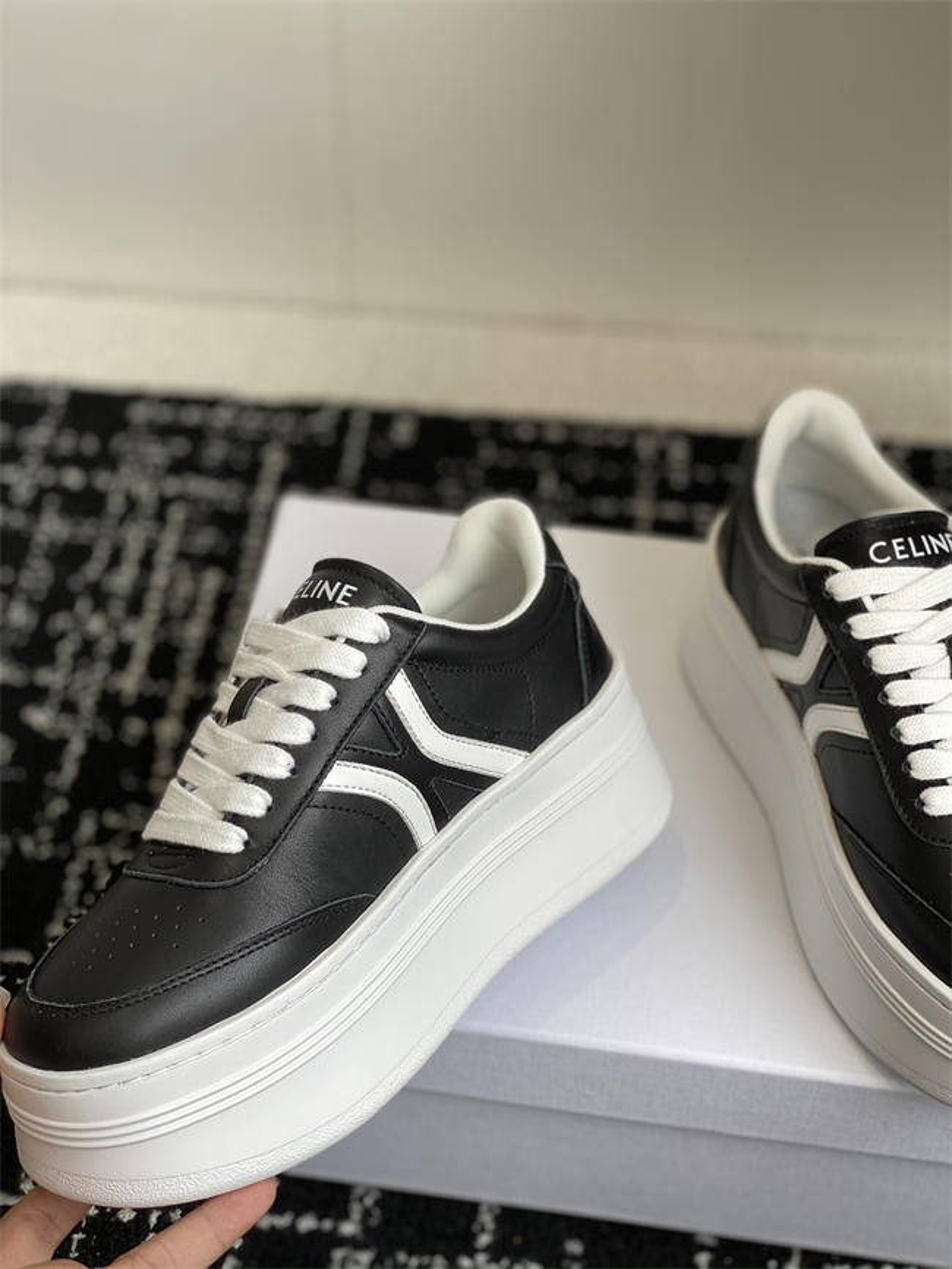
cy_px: 634
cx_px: 476
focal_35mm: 52
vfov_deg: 36.8
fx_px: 1906
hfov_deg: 28.0
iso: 20
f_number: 2
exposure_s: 1/224
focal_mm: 6
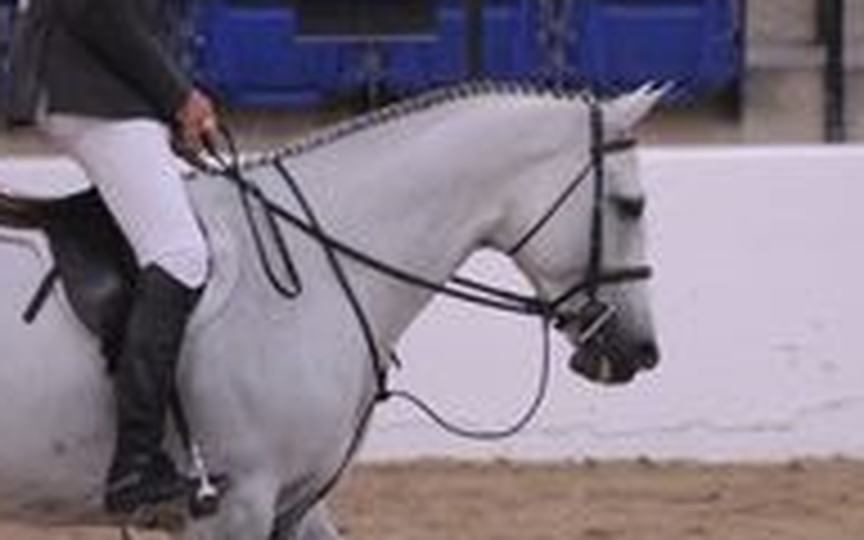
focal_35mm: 678
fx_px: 15965
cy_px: 166
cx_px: 590
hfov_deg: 3.1
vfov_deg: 1.9
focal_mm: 200
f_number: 2.8
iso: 5000
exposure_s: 1/400
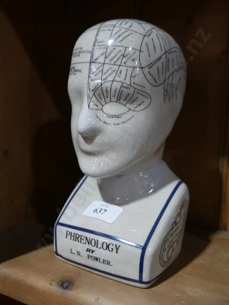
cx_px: 114
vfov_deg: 56.8
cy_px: 152
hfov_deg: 44.2
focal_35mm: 32
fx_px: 282
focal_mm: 16
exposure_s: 1/60
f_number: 3.6
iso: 400
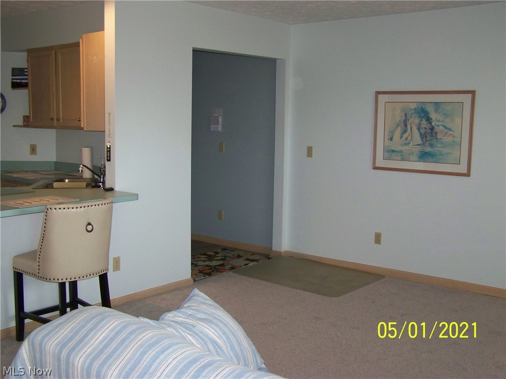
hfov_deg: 49.0
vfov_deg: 37.7
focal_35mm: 38
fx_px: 555
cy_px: 190
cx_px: 253
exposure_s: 1/40
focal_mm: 6.3
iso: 200
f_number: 2.8
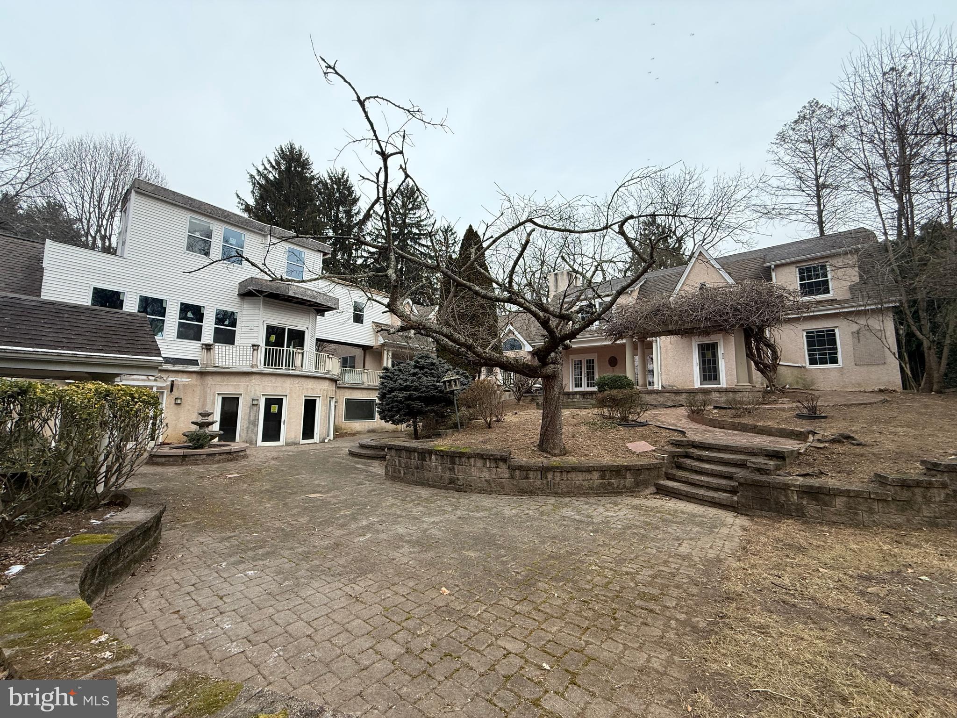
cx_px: 478
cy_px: 359
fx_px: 387
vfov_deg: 85.7
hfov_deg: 102.1
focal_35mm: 14
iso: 100
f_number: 2.2
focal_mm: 2.22
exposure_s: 1/99
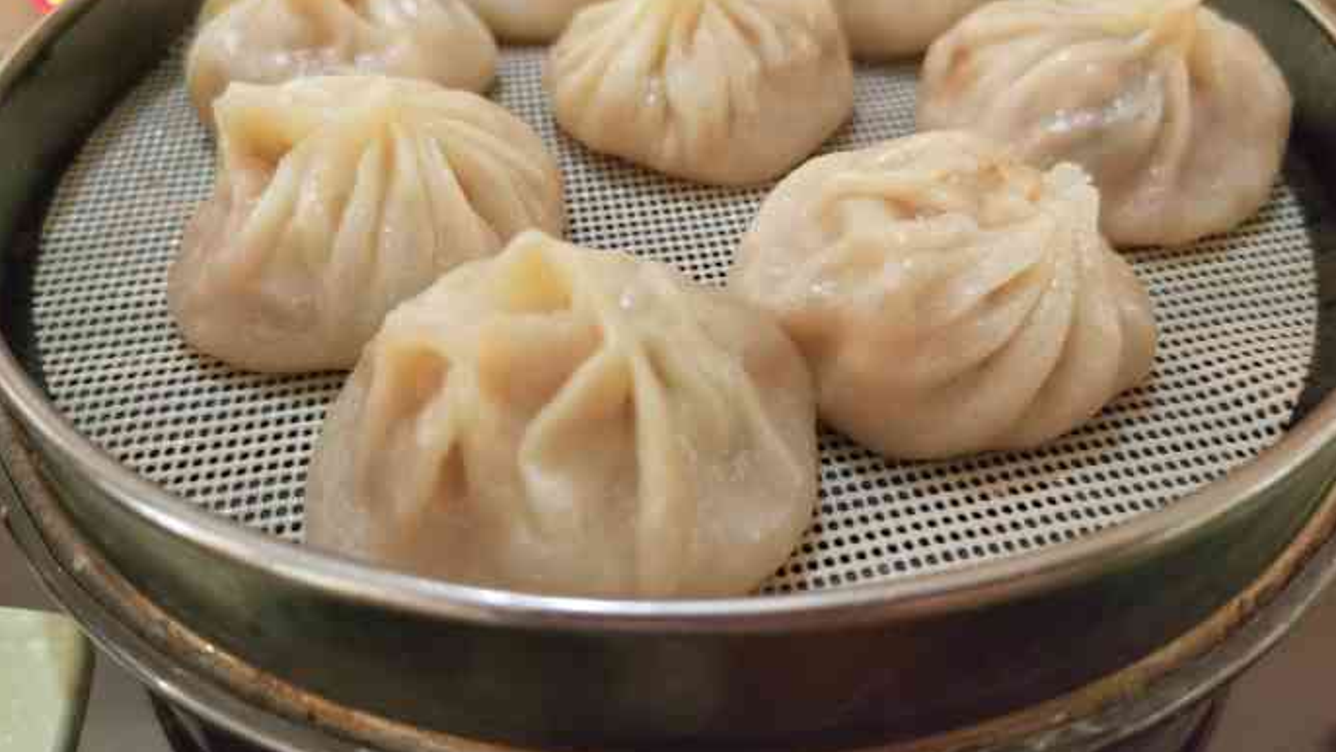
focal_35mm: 30
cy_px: 307
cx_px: 662
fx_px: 1063
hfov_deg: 64.3
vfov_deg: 38.8
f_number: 1.6
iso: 500
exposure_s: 1/100
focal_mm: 5.56
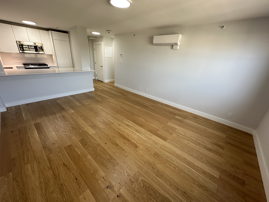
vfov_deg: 85.7
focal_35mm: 14
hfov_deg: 102.1
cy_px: 101
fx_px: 109
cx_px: 134
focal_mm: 2.22
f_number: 2.2
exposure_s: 1/99
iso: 100
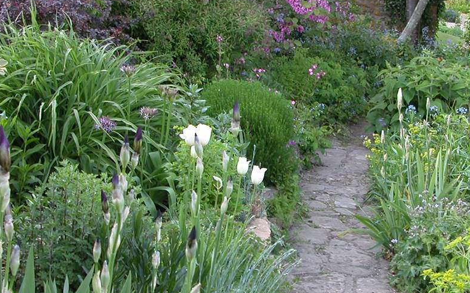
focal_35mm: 78
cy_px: 130
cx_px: 258
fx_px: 999
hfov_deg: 26.5
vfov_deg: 16.7
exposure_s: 1/67
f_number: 3.2
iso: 100
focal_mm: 9.2
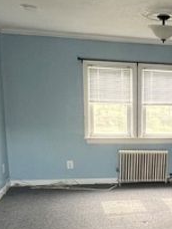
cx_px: 185
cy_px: 165
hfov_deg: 27.3
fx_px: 325
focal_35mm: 49
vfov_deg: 38.2
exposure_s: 1/80
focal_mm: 1.57
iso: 250
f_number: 1.8
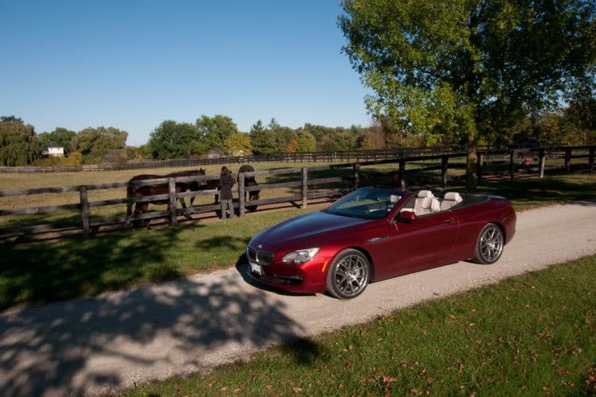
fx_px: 497
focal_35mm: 30
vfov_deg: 43.6
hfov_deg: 61.9
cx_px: 298
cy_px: 198
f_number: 22
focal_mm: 20
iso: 200
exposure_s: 1/60
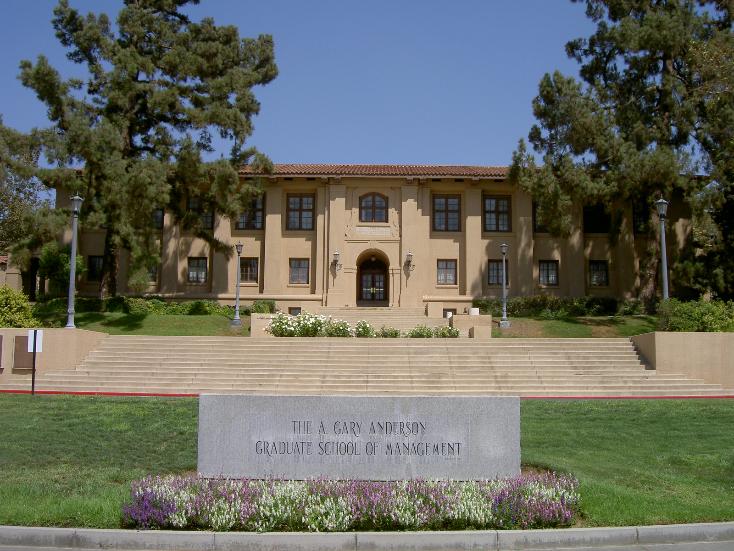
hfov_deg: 47.9
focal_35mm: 39
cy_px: 276
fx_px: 827
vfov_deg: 36.8
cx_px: 367
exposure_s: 1/500
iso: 50
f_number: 4.7
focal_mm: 8
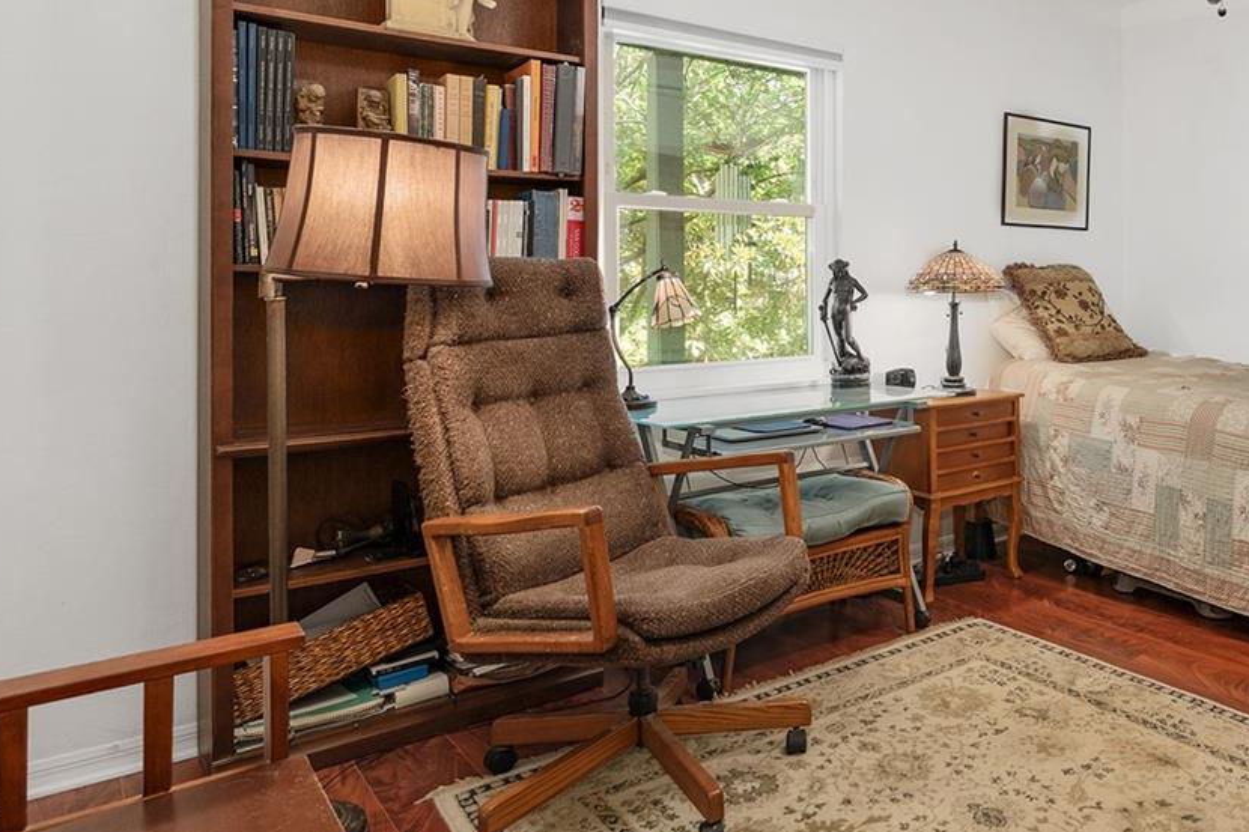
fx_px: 937
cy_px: 260
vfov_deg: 46.9
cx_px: 1013
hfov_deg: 61.4
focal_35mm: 27
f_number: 7.1
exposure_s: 1/2.5
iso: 400
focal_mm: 14
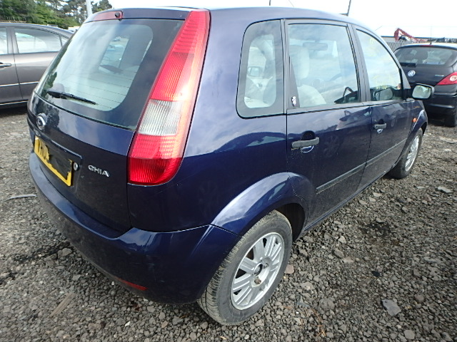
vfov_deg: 63.4
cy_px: 171
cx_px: 228
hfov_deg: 79.0
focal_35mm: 21
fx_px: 277
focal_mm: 3.7
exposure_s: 1/320
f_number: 3.5
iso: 125
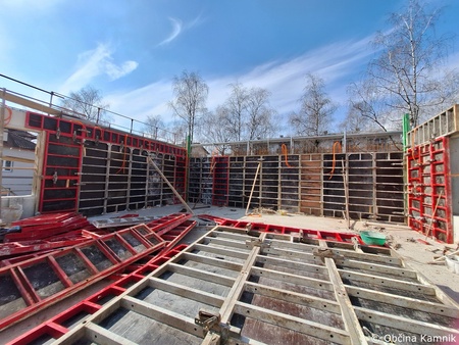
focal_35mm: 13
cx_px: 230
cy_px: 172
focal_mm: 1.74
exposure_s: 1/3247
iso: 40
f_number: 2.2
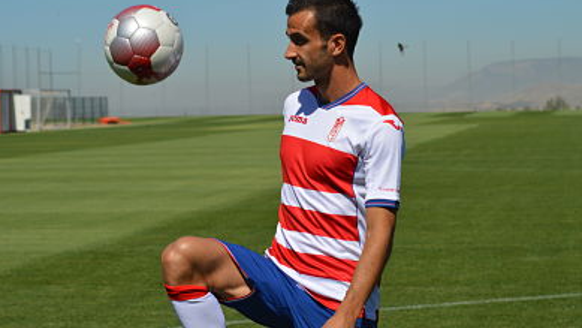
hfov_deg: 18.9
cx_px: 287
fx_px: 1744
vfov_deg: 10.7
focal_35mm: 113
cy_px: 180
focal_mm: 70
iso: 100
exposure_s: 1/640
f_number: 6.3
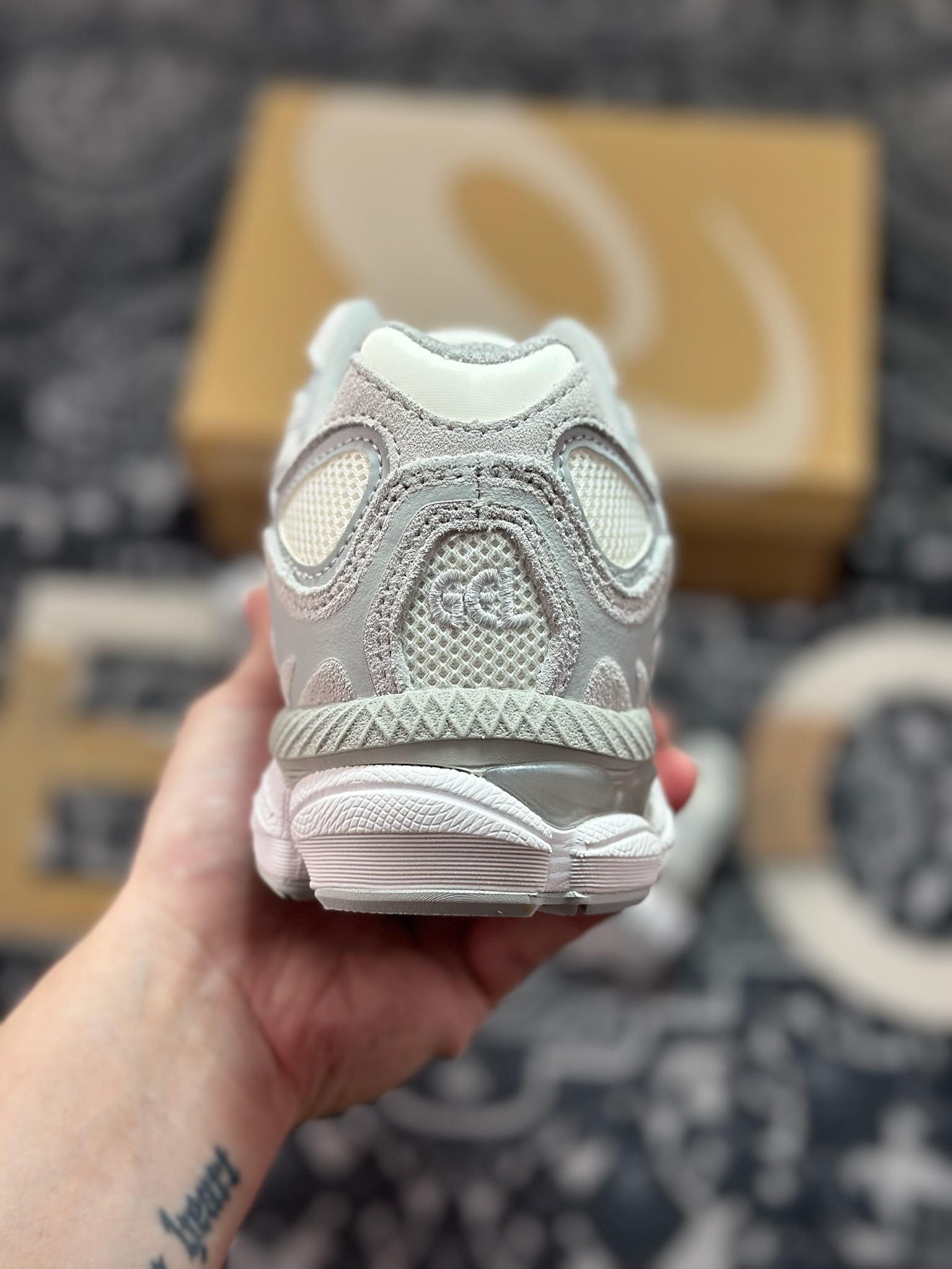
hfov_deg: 30.3
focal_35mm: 48
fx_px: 1760
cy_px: 634
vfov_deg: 39.7
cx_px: 476
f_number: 1.78
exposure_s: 1/894
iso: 80
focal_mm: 6.86
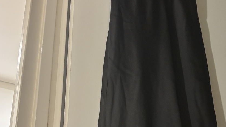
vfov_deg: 21.4
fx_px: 330
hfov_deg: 37.8
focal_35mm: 55
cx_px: 127
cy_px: 111
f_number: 1.6
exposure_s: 1/33
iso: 400
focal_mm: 5.96
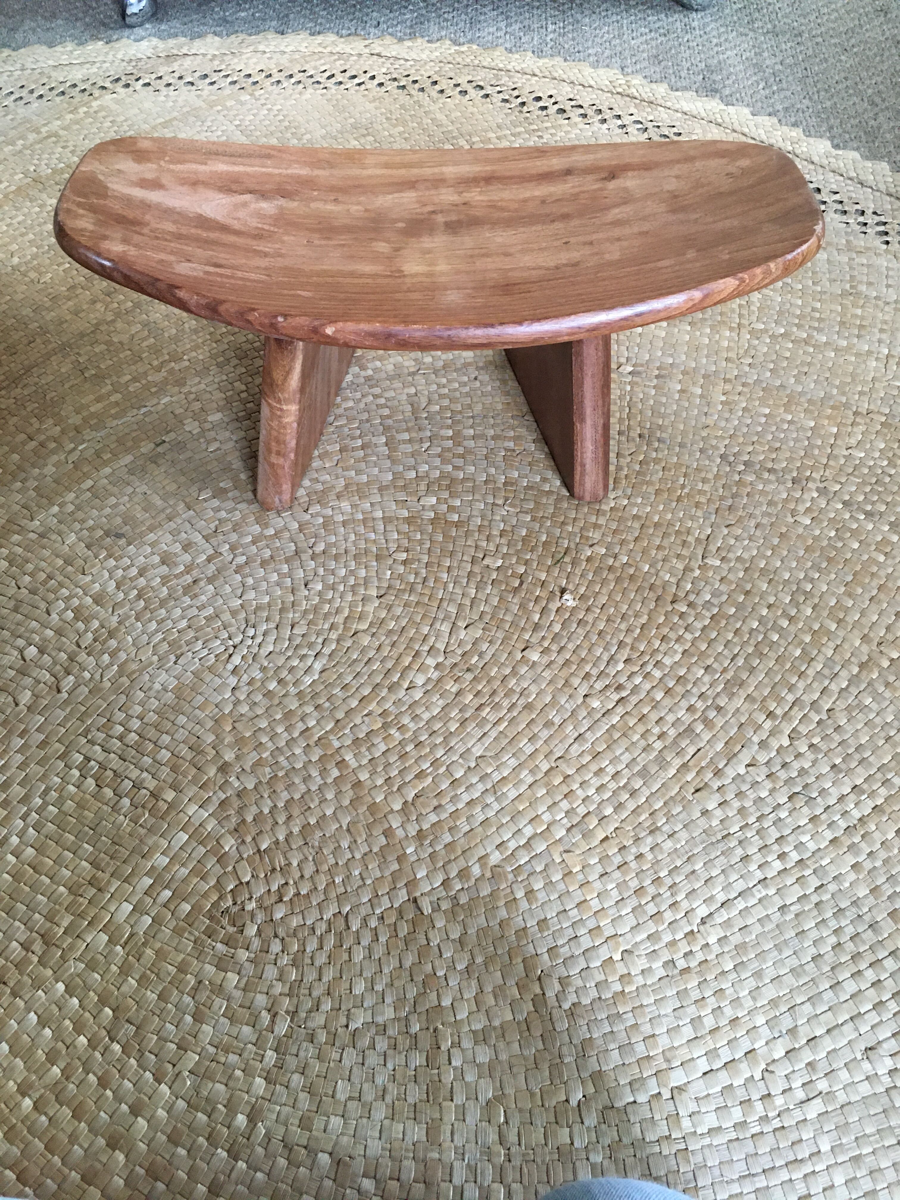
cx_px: 450
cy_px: 600
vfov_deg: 61.7
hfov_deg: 48.2
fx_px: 1005
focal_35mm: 29
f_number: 2.2
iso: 160
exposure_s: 1/30
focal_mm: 4.15
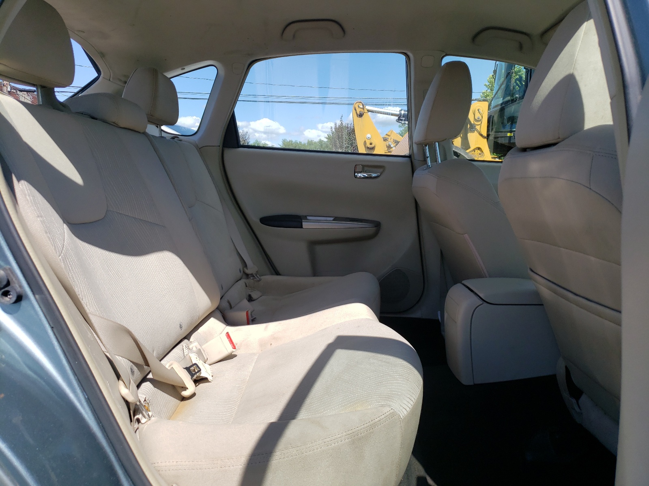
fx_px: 487
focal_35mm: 26
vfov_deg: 53.1
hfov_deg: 67.3
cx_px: 324
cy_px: 243
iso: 50
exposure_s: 1/2000
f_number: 1.5
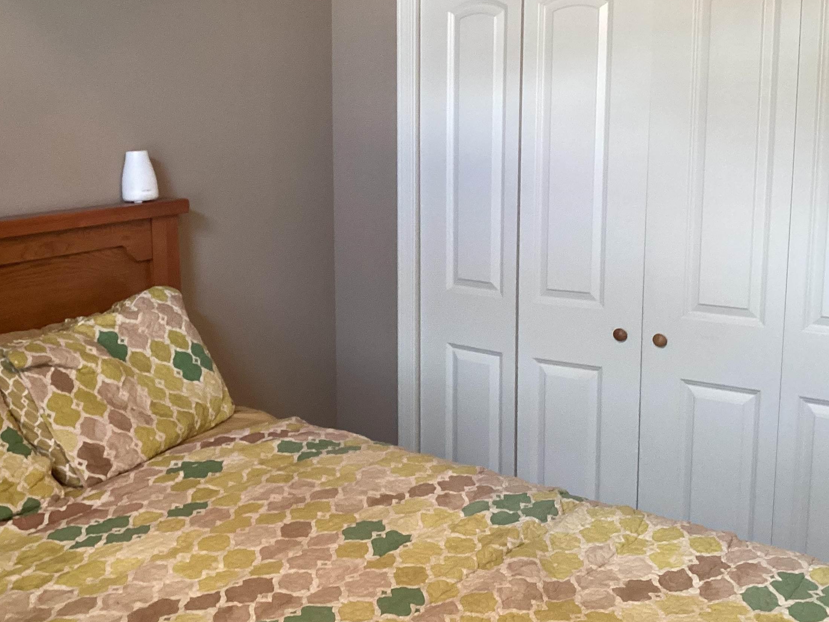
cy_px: 276
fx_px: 1030
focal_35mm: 43
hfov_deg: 43.4
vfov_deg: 33.6
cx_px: 296
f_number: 2.4
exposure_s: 1/60
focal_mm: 3.3
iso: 160
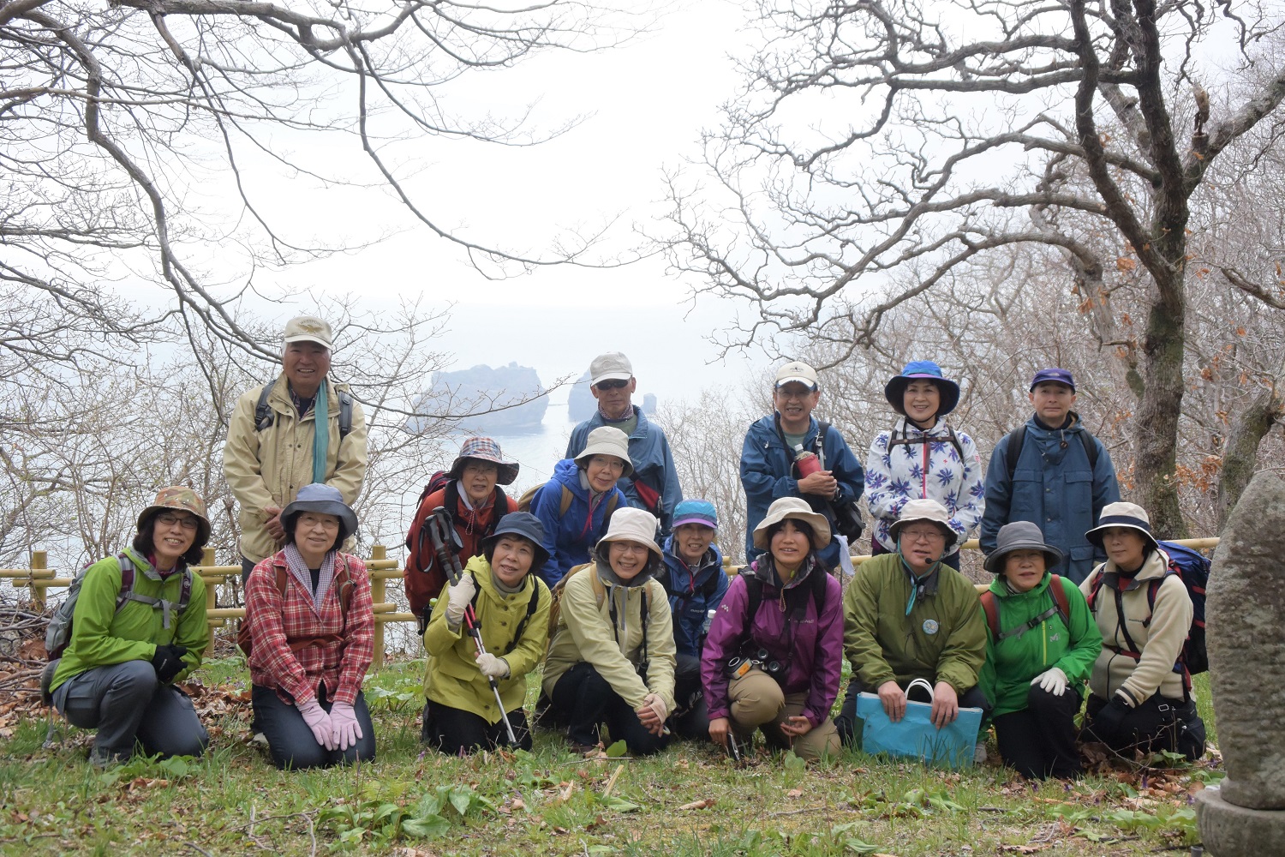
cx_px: 642
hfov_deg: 41.1
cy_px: 428
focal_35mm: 48
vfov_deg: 28.1
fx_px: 1713
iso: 400
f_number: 4.5
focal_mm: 18
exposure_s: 1/1000
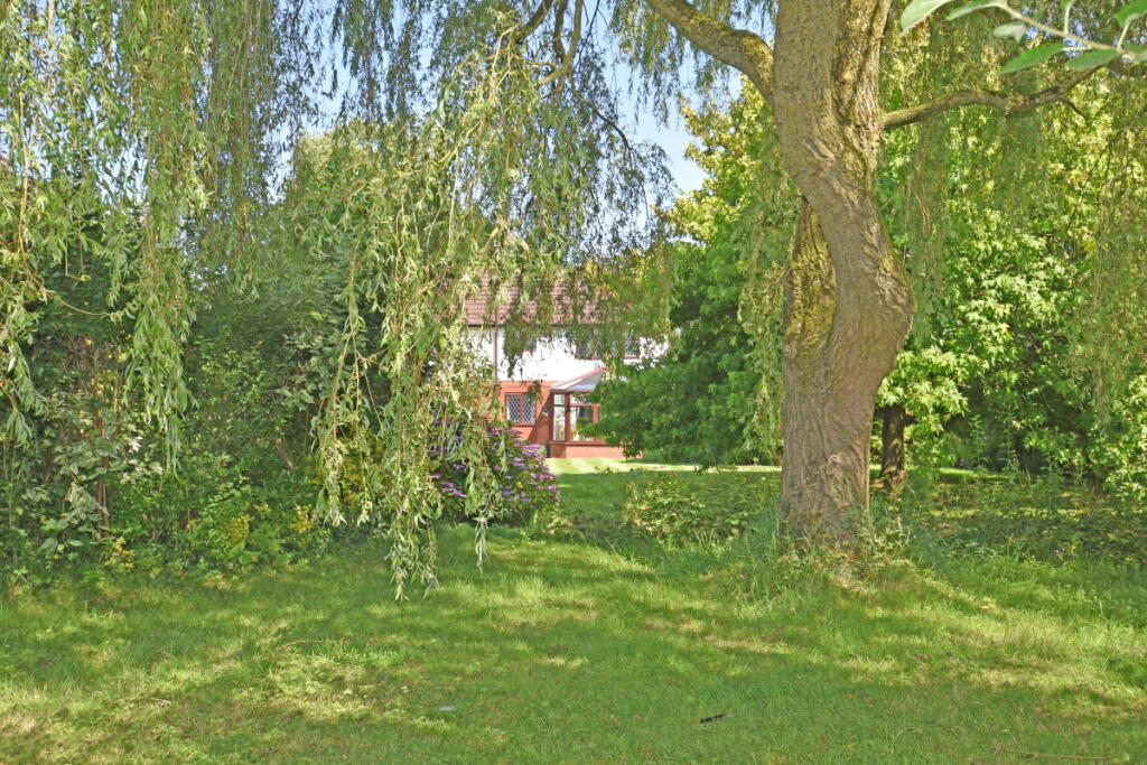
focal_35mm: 36
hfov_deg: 53.1
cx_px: 574
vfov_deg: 36.9
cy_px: 382
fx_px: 1147
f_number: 5
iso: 100
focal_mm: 24
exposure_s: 1/200
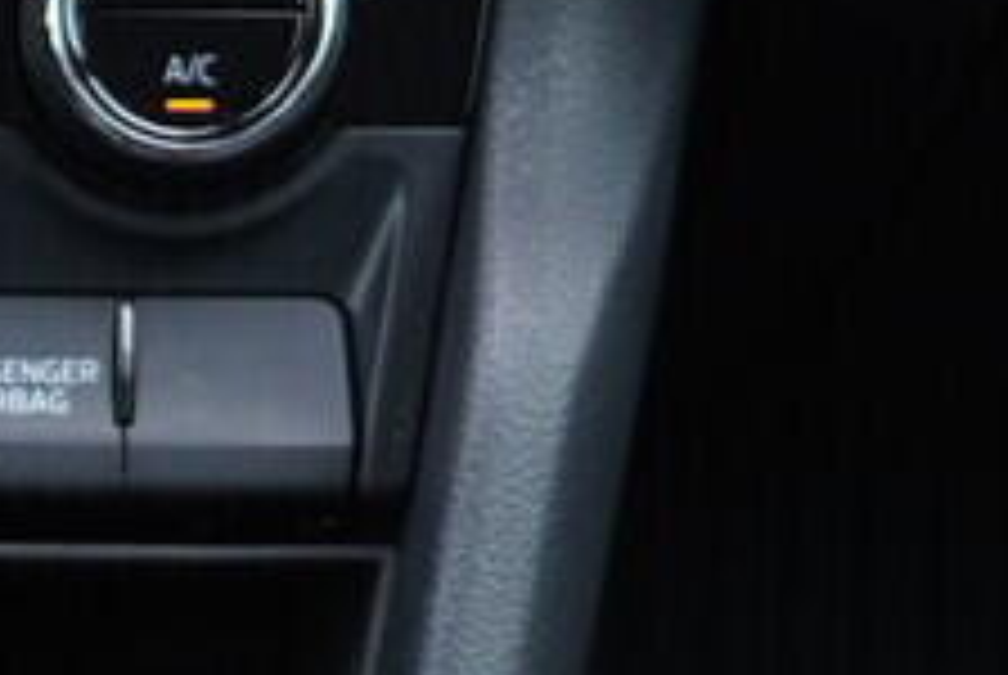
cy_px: 1804
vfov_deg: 5.7
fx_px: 6476
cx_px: -693
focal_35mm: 231
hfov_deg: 8.6
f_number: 2.8
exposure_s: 1/40
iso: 400
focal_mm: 24
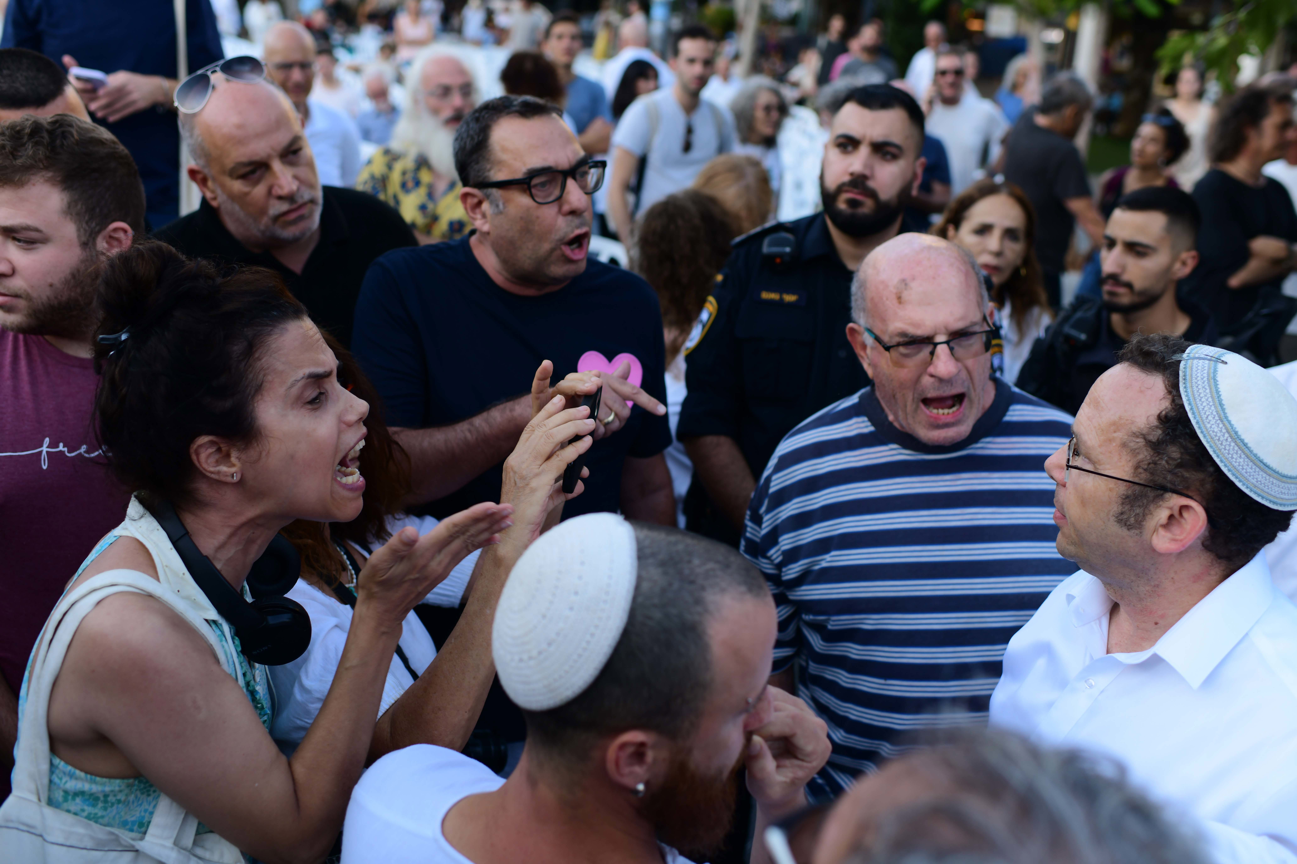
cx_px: 648
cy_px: 432
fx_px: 1261
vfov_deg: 37.9
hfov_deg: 54.4
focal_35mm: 35
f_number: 3.5
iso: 200
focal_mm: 35
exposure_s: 1/250
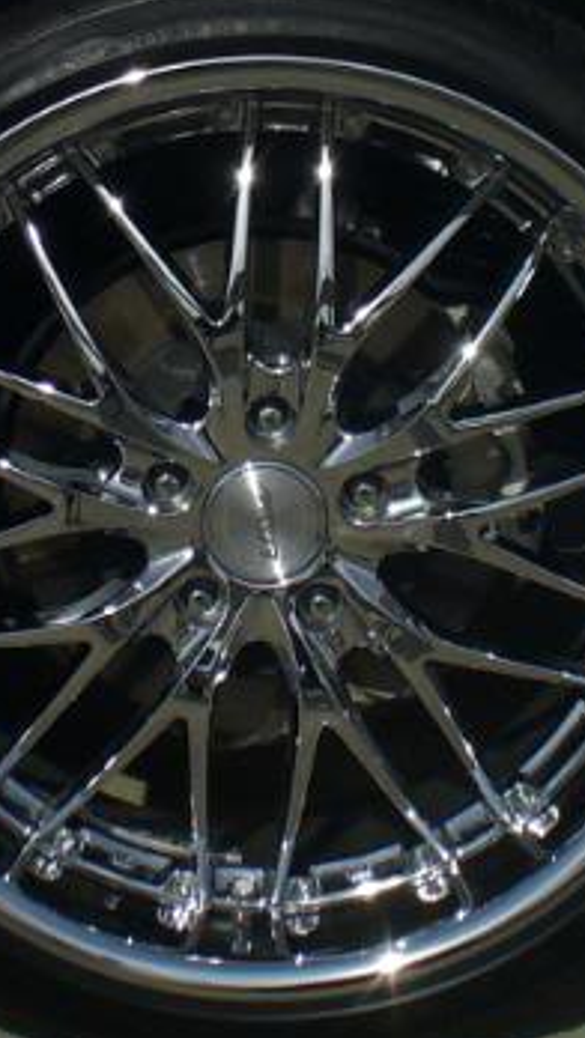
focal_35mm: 117
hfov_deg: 10.4
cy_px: 134
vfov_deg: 18.1
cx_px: 275
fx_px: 3223
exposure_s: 1/1000
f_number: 5.6
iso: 80
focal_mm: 6.1
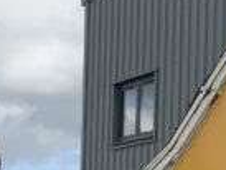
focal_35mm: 217
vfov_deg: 6.8
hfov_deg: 9.1
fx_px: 1418
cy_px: 254
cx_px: 191
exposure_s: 1/770
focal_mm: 3
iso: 16
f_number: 1.8
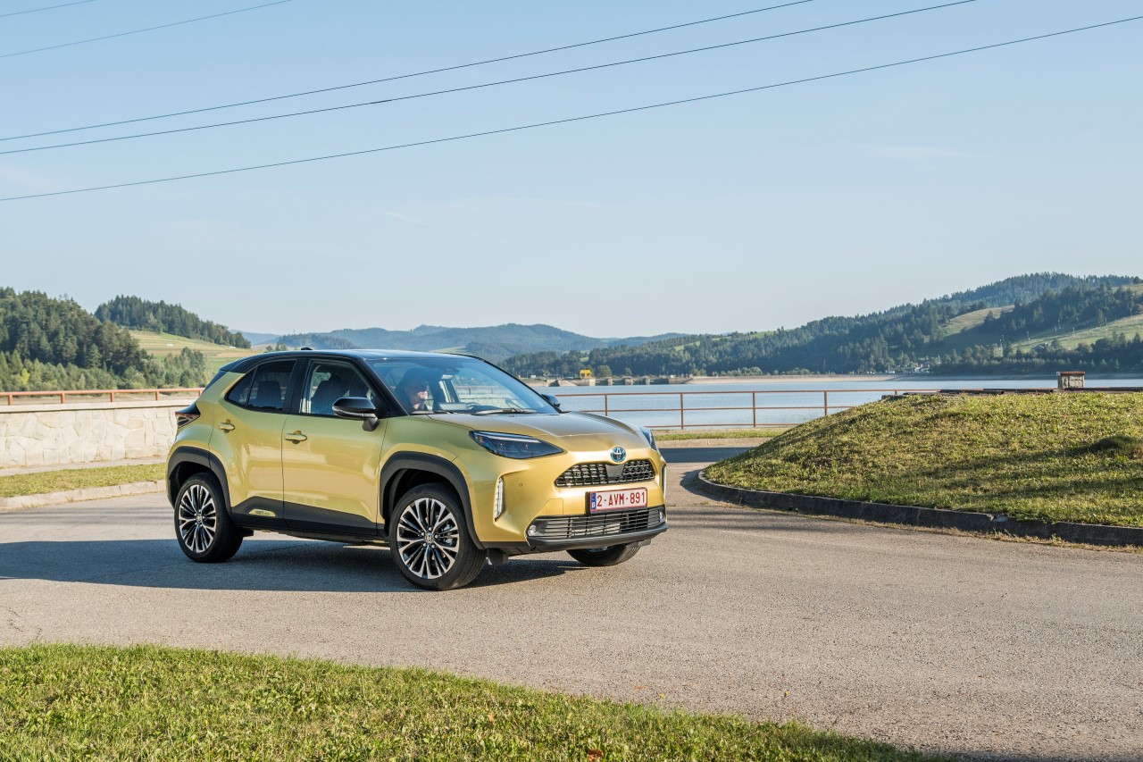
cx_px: 572
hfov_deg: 42.3
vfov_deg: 28.9
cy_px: 381
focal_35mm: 46
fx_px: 1476
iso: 320
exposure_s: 1/320
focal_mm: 31
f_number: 5.6
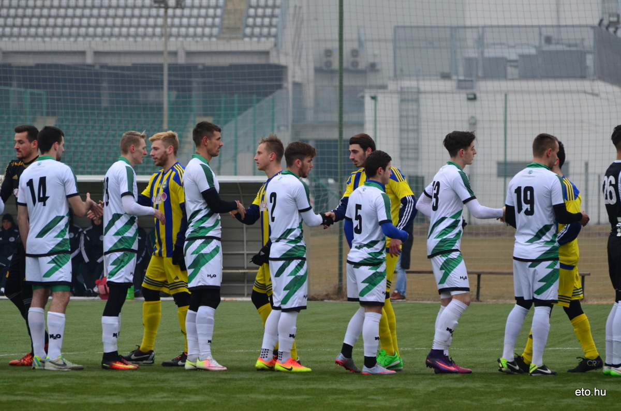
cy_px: 206
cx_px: 310
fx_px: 4648
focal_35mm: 270
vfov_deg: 5.1
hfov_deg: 7.6
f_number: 5
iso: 800
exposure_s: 1/1600
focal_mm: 180
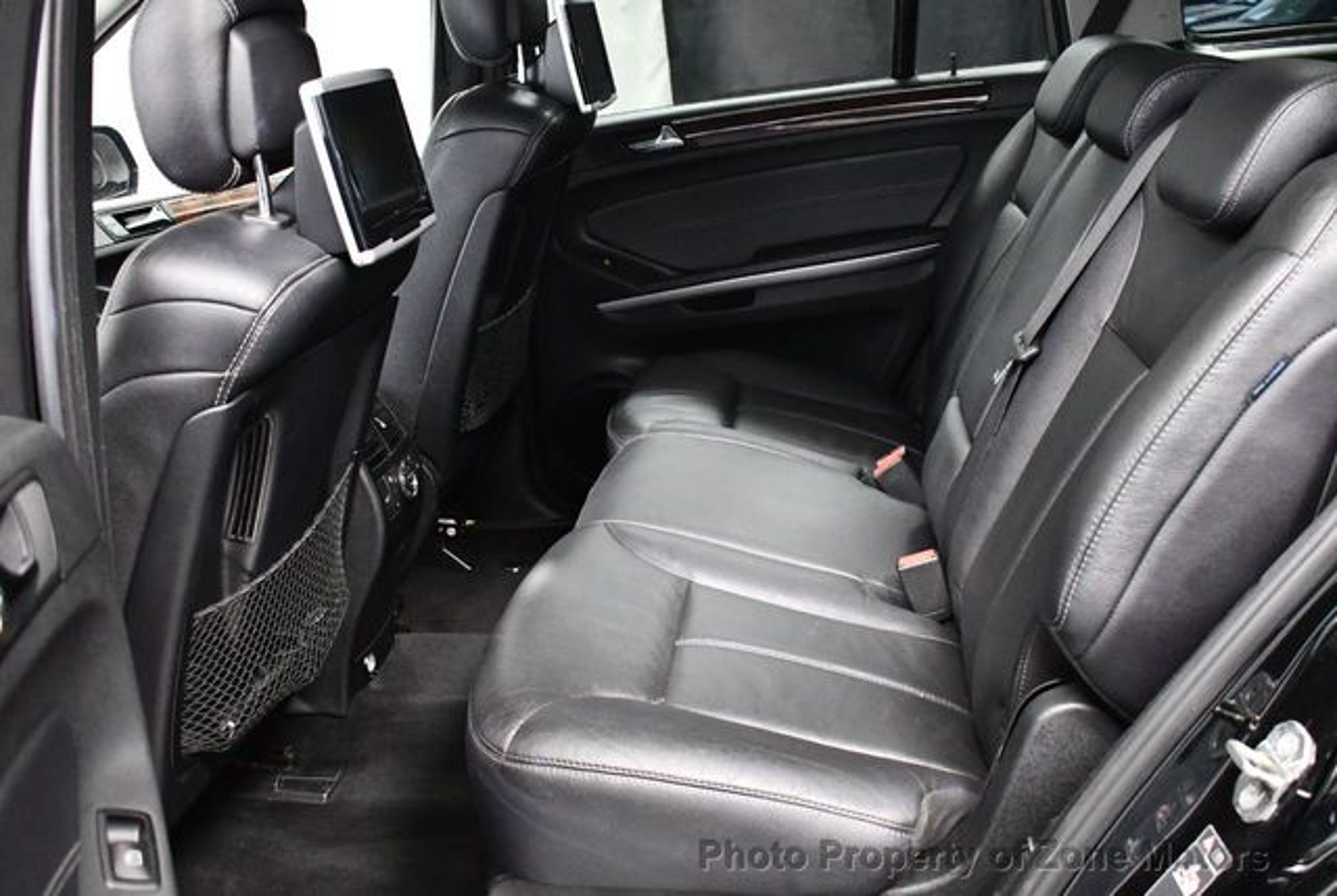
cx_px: 668
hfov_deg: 53.1
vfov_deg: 37.0
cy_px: 448
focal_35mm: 36
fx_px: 1339
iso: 5600
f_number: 3.5
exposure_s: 1/60
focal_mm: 18
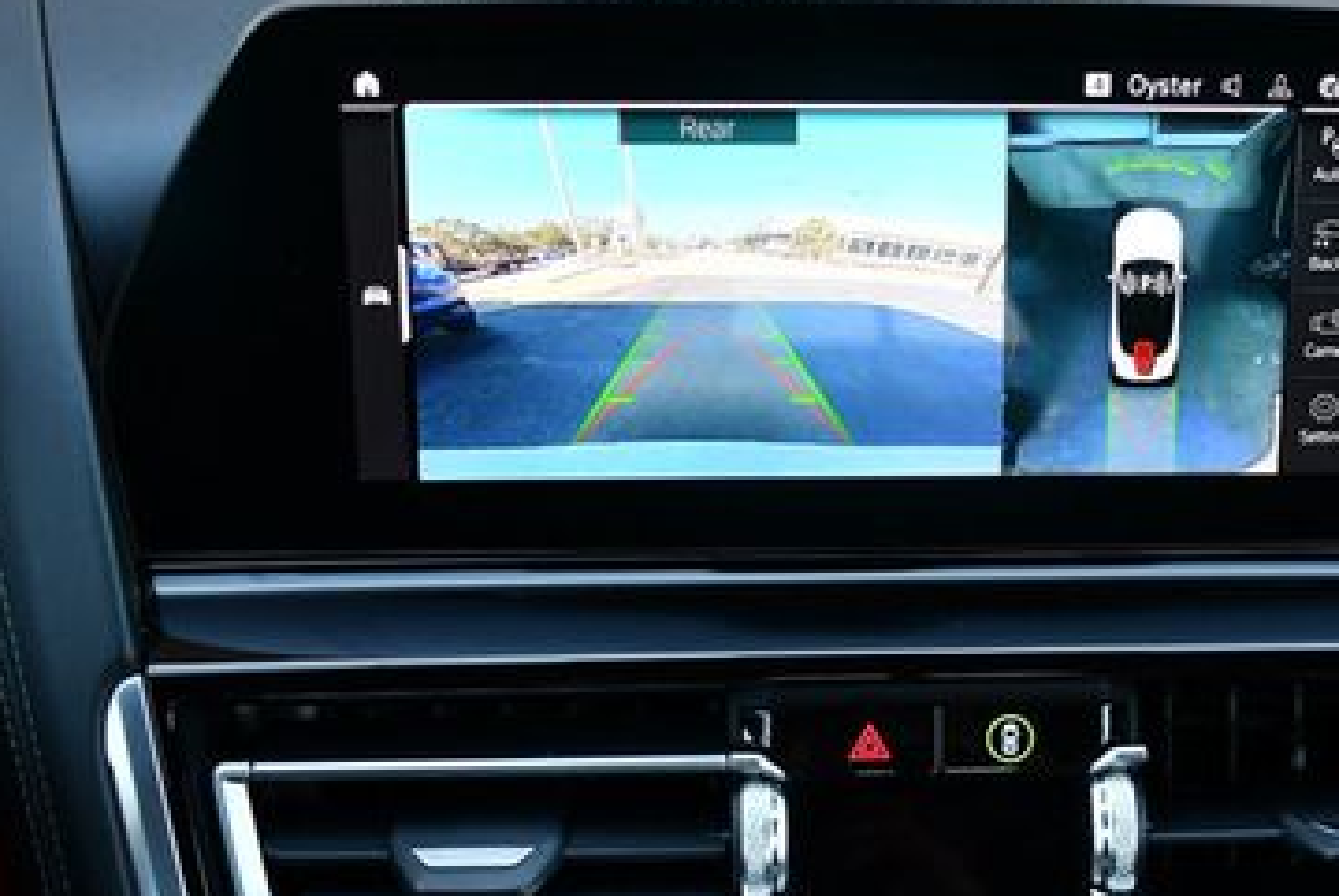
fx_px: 2383
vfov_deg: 21.2
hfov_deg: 31.2
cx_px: 874
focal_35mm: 64
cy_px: 654
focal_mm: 18
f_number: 3.5
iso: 560
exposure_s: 1/250
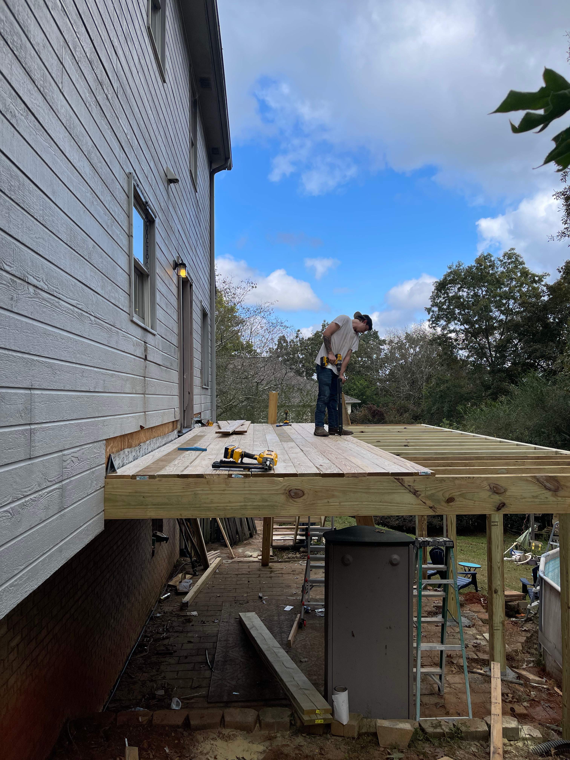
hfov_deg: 53.1
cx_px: 285
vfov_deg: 67.3
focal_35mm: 26
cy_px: 380
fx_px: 571
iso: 32
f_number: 1.6
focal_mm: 5.1
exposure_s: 1/1821
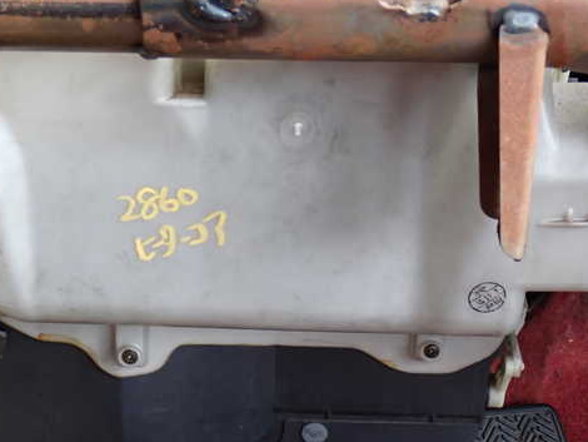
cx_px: 238
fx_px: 1020
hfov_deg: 32.1
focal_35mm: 60
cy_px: 254
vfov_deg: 24.4
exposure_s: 1/50
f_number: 3.1
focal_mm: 8.4
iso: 400
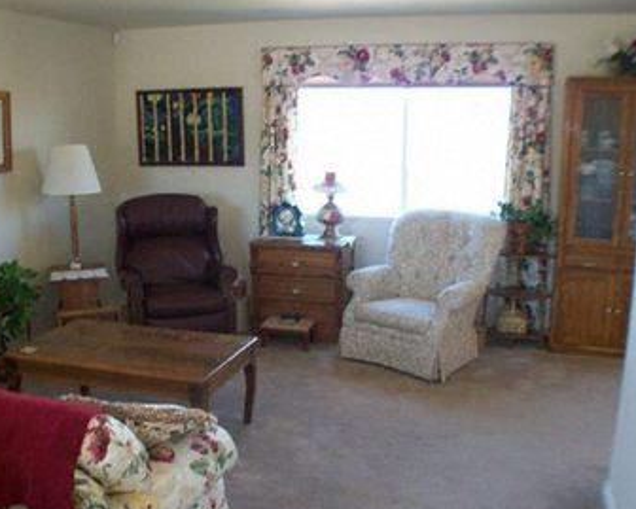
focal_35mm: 55
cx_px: 278
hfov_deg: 34.1
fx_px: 1036
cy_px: 297
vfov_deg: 27.6
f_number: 2.8
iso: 160
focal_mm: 6.2
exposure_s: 1/45
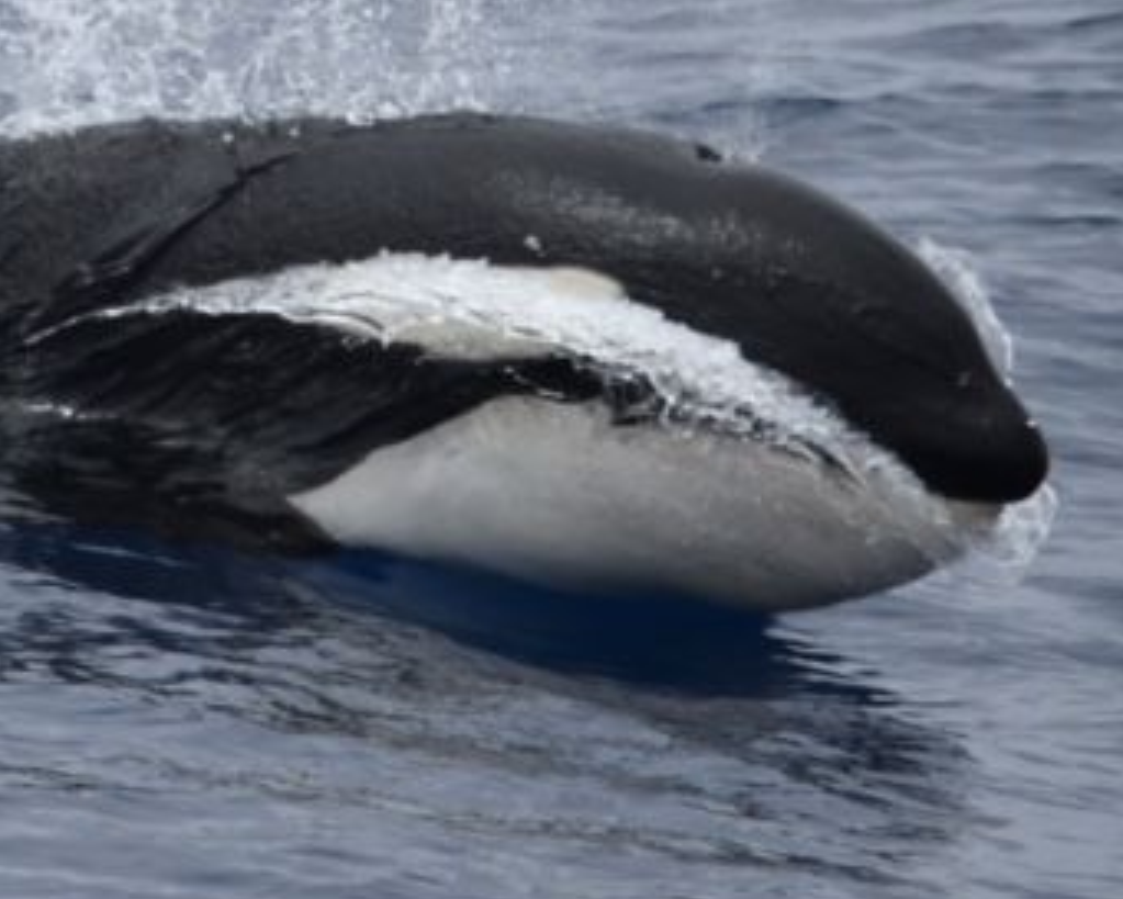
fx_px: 36604
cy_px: 84
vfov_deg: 1.4
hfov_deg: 1.8
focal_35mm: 1101
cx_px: 234
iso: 900
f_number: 6.3
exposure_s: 1/8000
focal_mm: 500
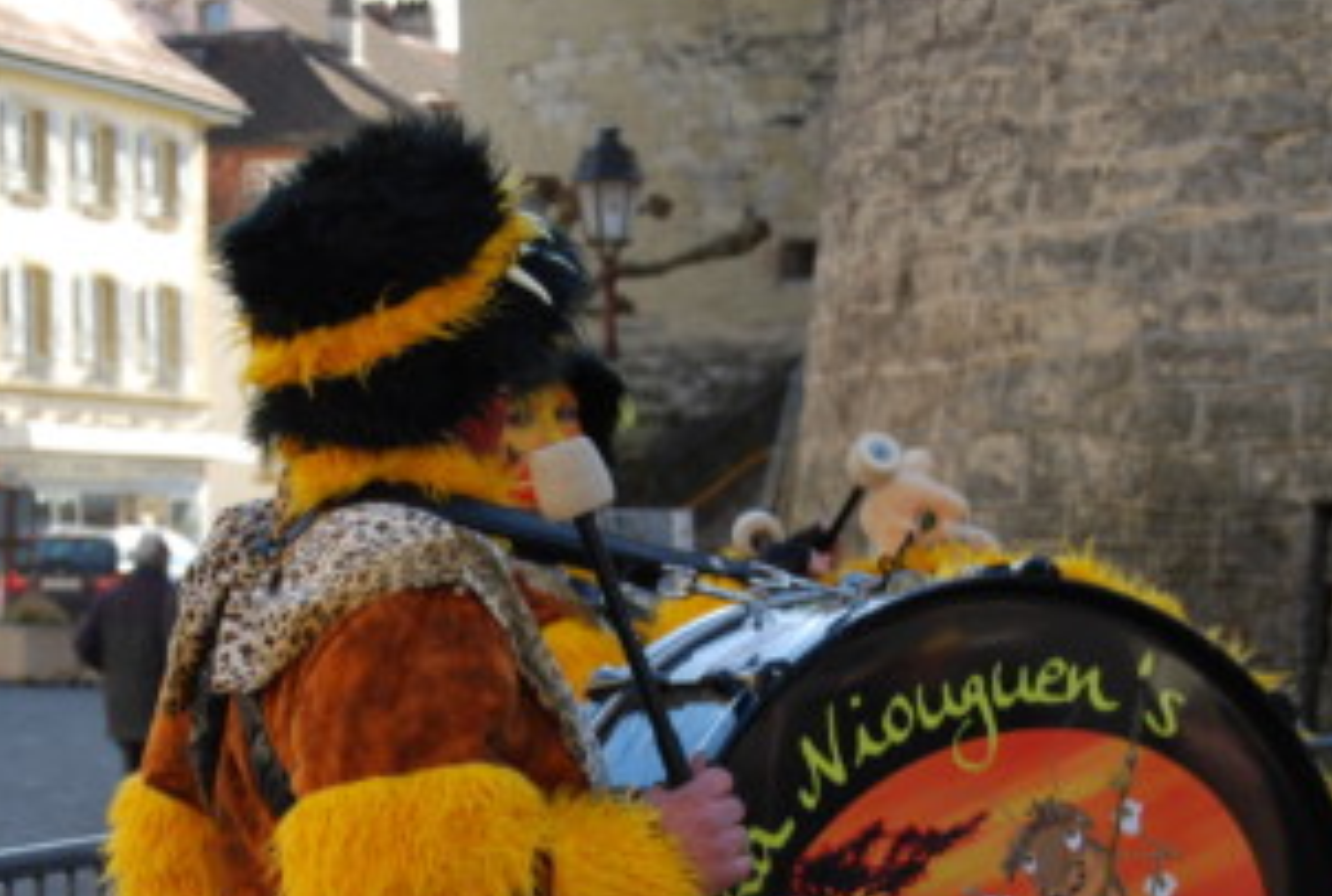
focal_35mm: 124
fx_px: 4599
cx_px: 565
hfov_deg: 16.5
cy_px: 673
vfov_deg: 11.1
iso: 125
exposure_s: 1/125
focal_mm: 50
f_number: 5.6
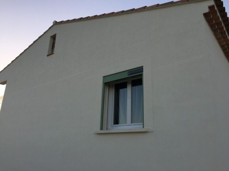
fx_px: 192
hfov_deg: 61.7
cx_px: 114
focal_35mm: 29
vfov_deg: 48.2
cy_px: 86
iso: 32
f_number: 2.2
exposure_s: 1/306
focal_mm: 4.15
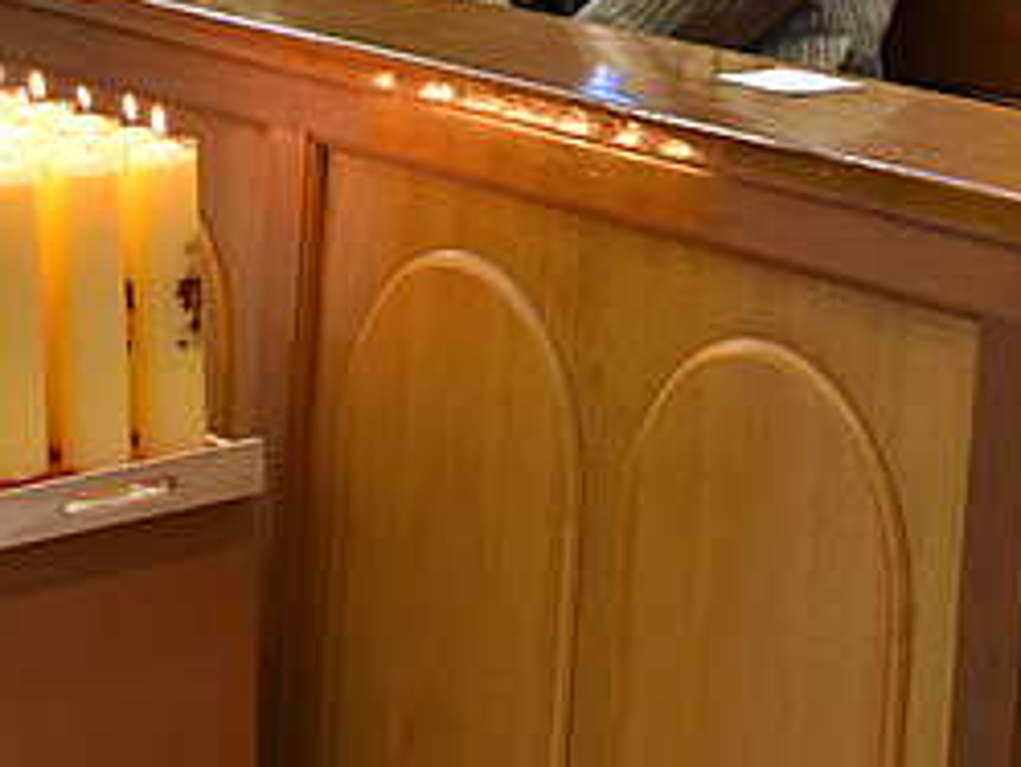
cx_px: 742
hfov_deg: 13.3
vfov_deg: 9.9
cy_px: -109
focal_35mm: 148
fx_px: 4367
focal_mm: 48
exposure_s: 1/125
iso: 2000
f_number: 4.5
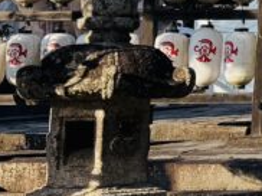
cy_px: -122
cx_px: 678
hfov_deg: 9.9
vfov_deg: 8.5
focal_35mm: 169
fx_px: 1277
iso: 80
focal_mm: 6.76
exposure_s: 1/3759
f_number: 1.78
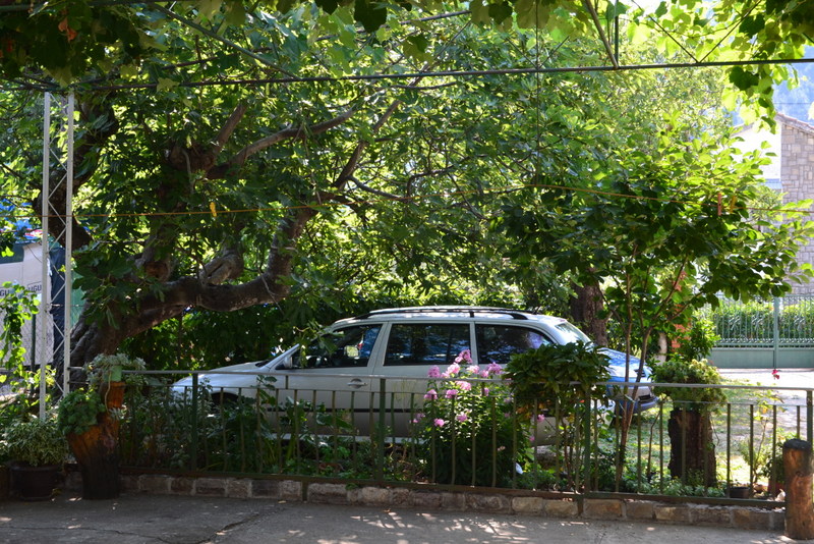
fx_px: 1086
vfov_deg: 28.1
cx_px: 407
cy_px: 272
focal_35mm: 48
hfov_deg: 41.1
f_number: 8
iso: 400
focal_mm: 32
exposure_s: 1/80
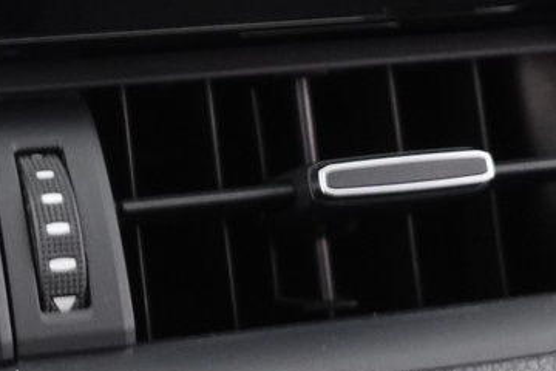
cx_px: -142
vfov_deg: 12.4
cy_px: -70
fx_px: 1668
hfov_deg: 17.8
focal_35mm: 108
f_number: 1.8
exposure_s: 1/13
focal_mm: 9.4
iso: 800
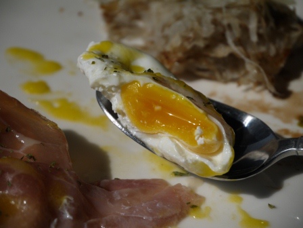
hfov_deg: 23.3
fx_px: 735
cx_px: 152
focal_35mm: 84
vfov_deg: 17.6
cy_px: 114
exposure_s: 1/125
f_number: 5.6
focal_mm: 42
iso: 160
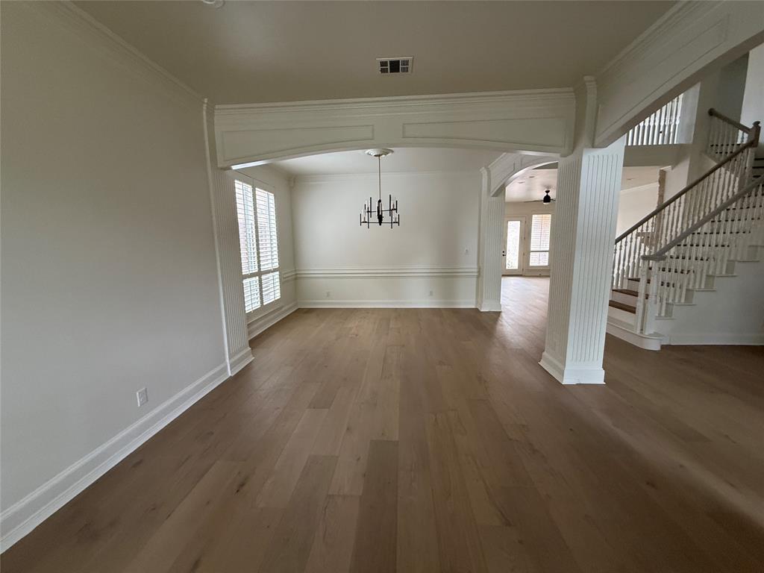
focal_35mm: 14
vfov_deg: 85.7
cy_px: 286
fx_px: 309
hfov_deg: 102.1
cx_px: 382
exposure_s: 1/99
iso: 200
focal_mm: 2.22
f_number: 2.2
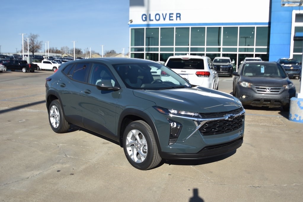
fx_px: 303
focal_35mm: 36
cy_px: 101
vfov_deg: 36.9
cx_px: 152
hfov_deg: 53.1
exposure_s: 1/1000
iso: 100
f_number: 4.5
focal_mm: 24
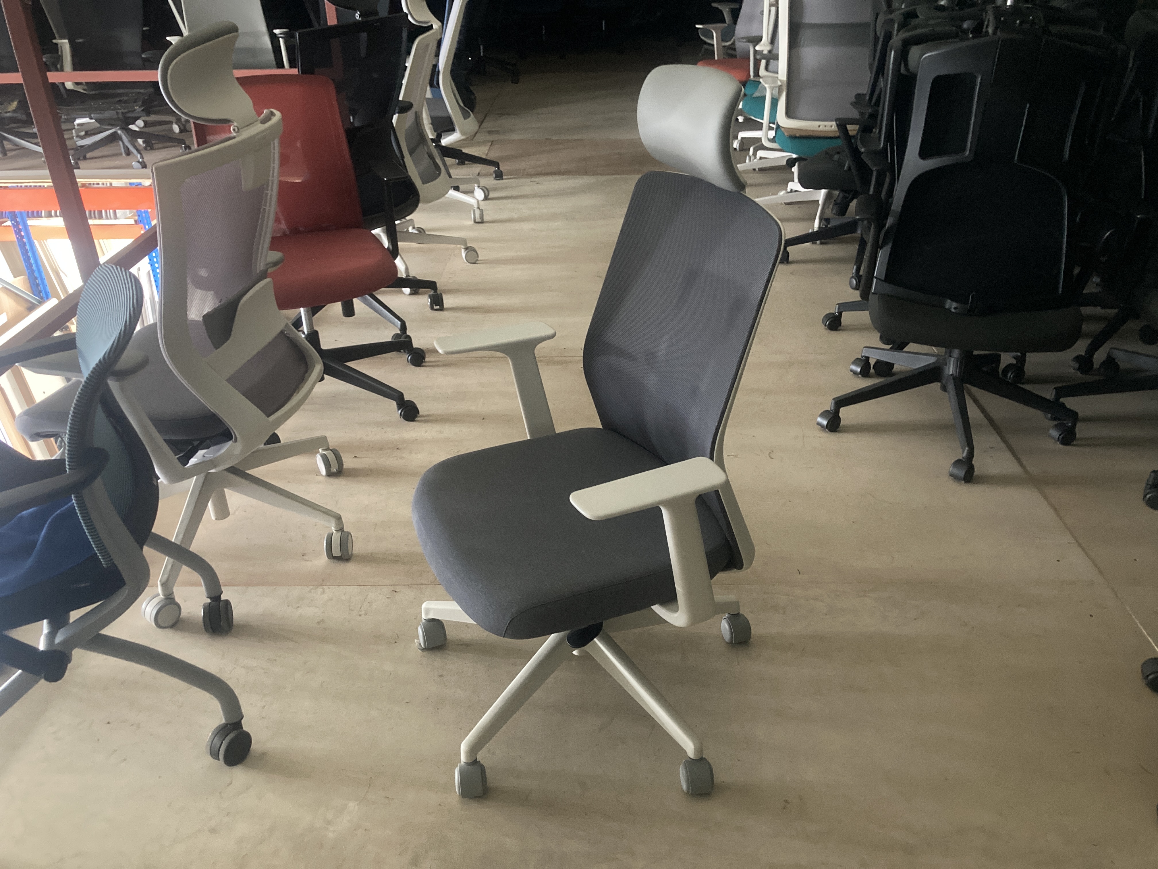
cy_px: 434
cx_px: 579
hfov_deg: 63.4
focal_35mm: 28
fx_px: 937
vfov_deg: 49.7
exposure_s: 1/24
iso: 500
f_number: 1.8
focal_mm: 3.99
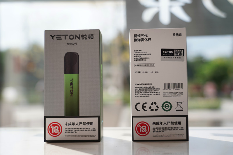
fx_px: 272
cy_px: 78
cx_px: 116
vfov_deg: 31.9
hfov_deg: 46.4
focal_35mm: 42
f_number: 4
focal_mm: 42
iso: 100
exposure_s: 1/400
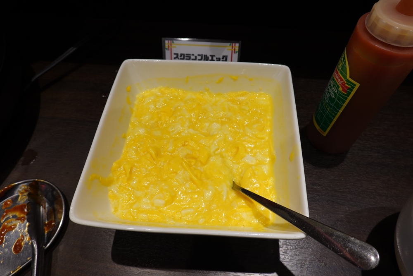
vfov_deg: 53.1
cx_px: 206
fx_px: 275
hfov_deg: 73.7
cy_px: 138
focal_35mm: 24
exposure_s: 1/40
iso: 125
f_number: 2.8
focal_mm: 9
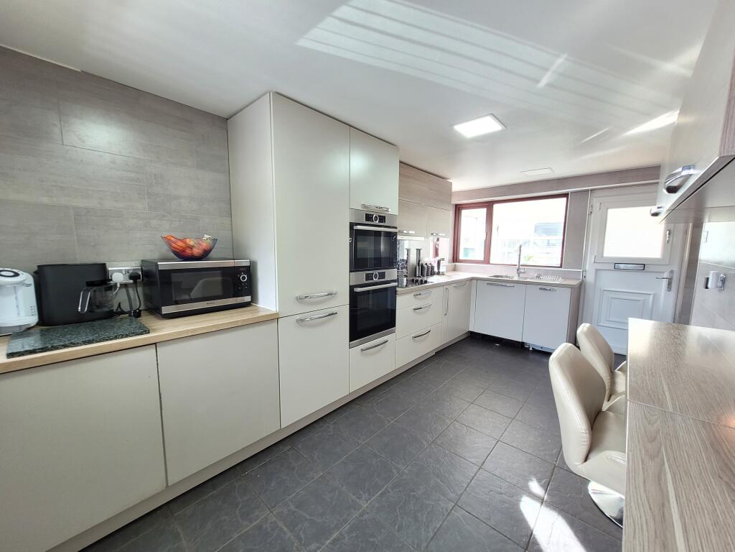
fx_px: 276
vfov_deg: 89.9
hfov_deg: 106.2
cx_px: 368
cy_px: 276
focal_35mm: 13
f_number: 2.2
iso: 160
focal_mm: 1.74
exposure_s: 1/50
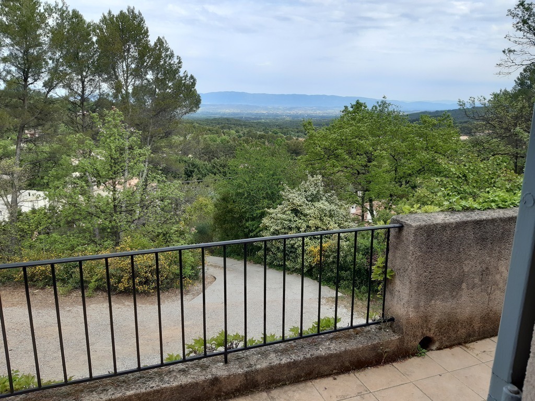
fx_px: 402
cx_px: 268
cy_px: 200
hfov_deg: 67.3
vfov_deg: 53.1
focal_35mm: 26
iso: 40
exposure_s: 1/1151
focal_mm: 3.92
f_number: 1.7
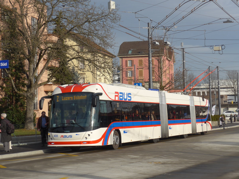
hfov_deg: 26.3
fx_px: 511
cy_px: 90
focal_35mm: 74
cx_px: 120
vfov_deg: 19.9
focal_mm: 15
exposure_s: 1/800
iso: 80
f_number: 4.2
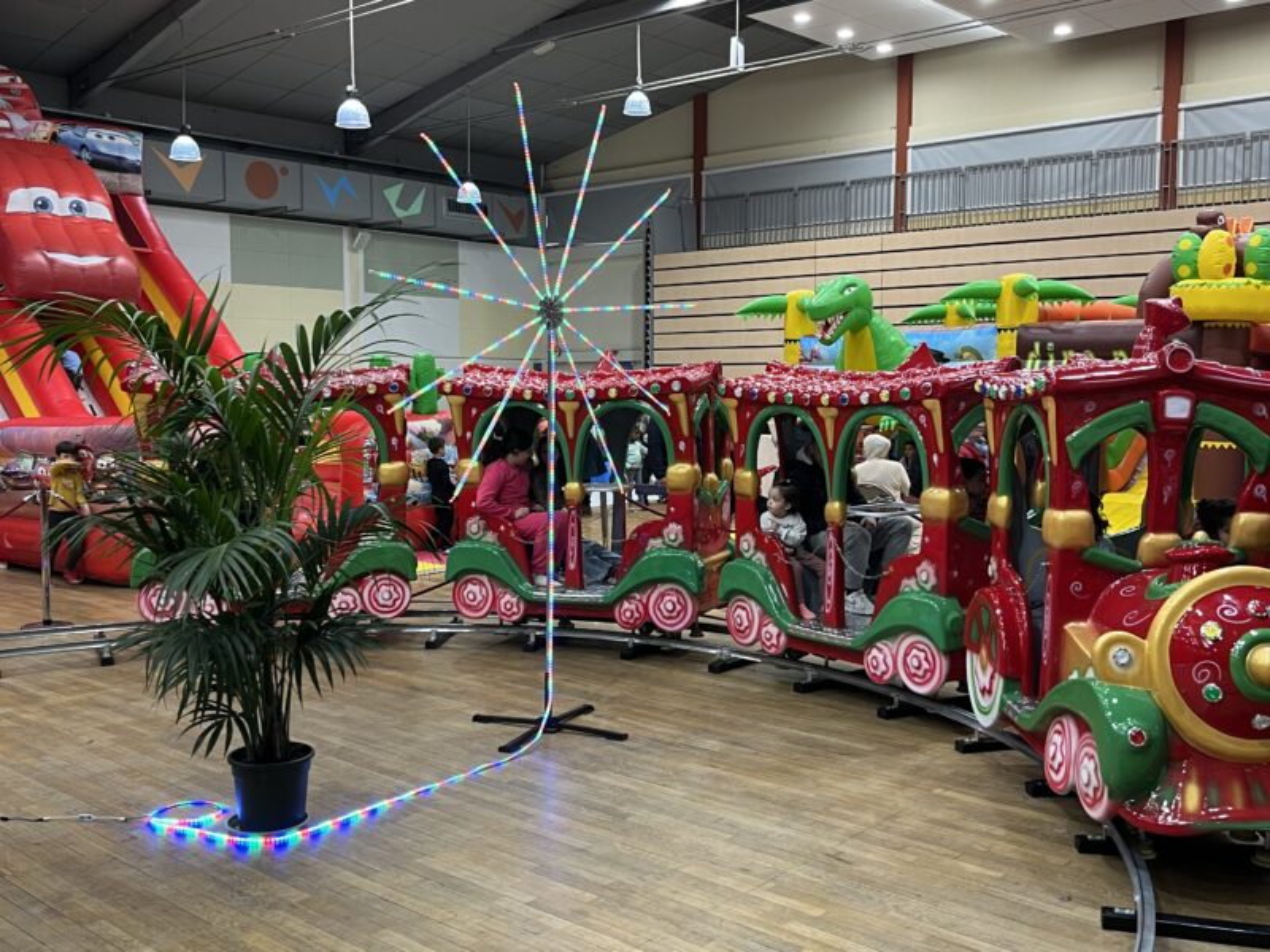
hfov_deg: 67.3
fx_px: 954
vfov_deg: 53.1
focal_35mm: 26
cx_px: 635
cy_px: 476
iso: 80
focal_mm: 5.1
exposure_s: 1/50
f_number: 1.6
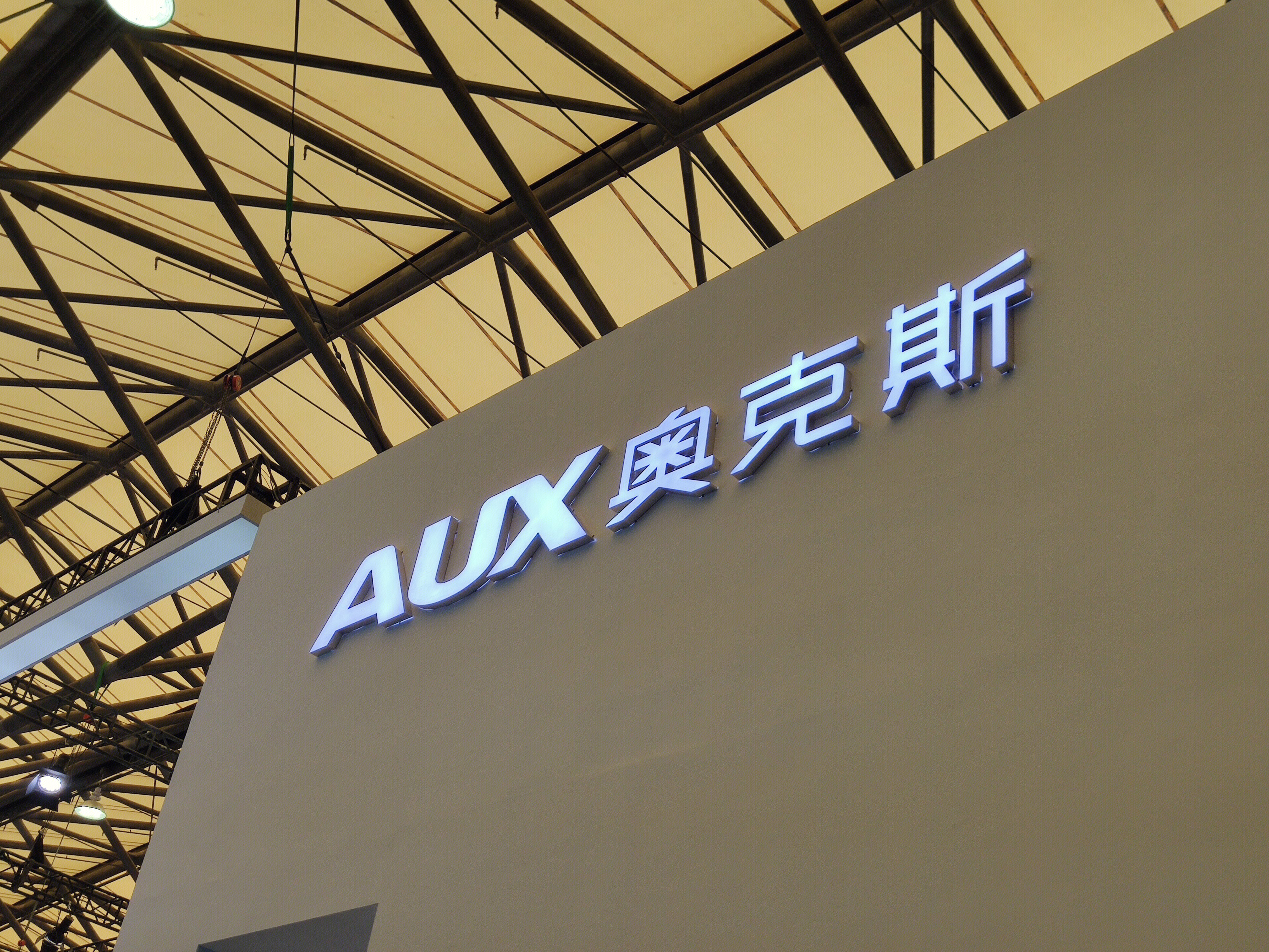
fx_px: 1356
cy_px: 476
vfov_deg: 38.7
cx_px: 634
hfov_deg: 50.1
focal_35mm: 37
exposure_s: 1/474
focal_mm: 4.75
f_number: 1.75
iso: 112
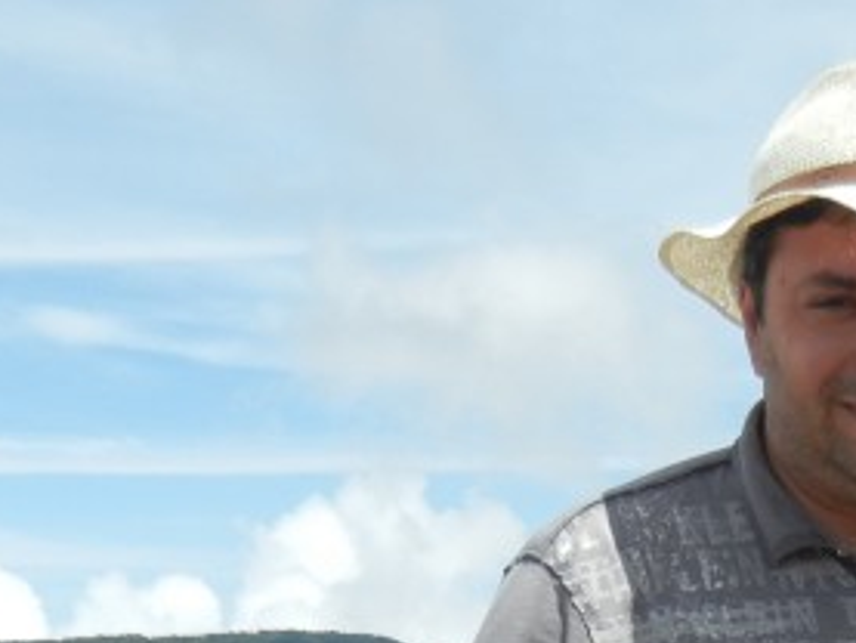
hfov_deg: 17.7
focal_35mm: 111
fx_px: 2746
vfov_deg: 12.8
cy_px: 881
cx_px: 522
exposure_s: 1/414
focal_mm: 5.4
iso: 160
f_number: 7
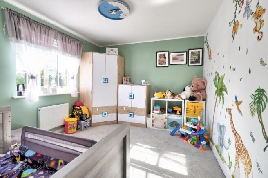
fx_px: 112
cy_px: 89
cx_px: 134
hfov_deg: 100.4
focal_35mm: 15
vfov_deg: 77.3
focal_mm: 10
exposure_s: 1/42
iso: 160
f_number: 4
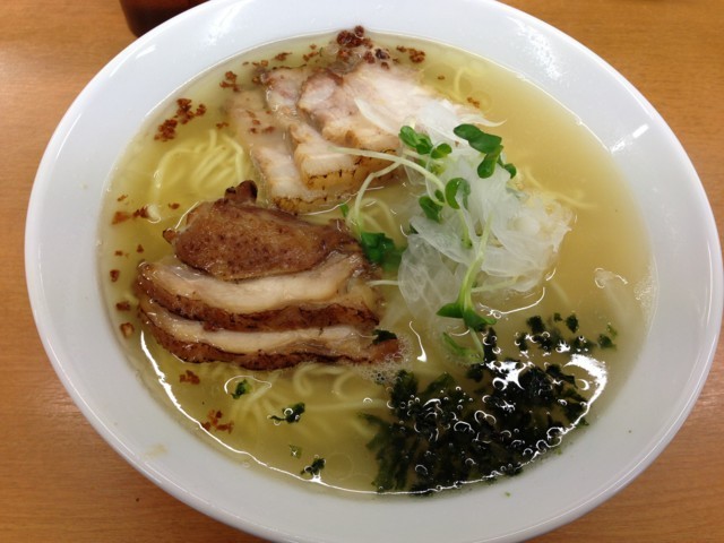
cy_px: 272
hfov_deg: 55.4
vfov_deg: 42.9
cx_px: 362
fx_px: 690
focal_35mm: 33
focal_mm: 4.13
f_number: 2.4
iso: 50
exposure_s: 1/30
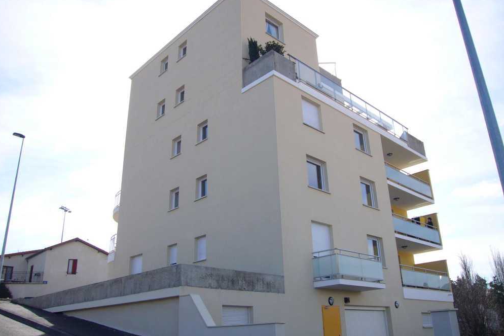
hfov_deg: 61.9
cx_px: 253
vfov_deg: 43.6
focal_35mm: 30
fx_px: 420
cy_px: 175
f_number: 5.6
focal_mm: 4.6
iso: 80
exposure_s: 1/200
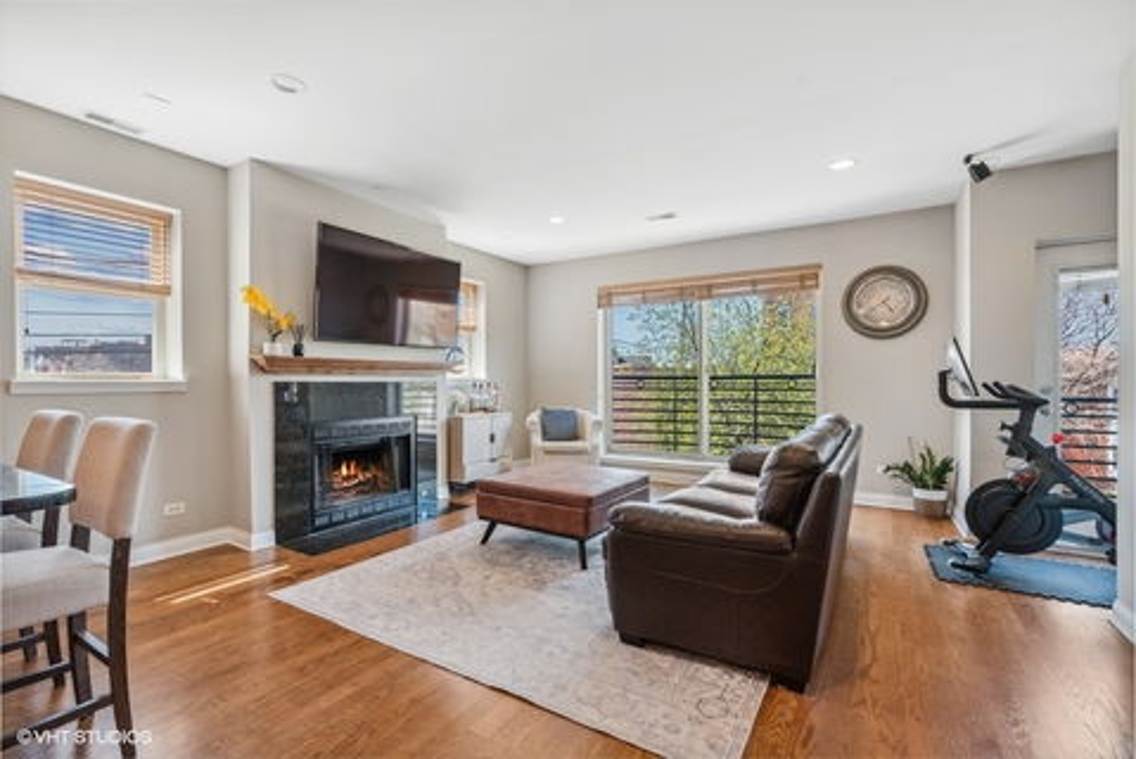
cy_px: 380
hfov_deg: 96.7
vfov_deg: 73.8
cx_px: 568
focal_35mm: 16
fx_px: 505
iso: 320
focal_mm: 16
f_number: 8
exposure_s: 1/6
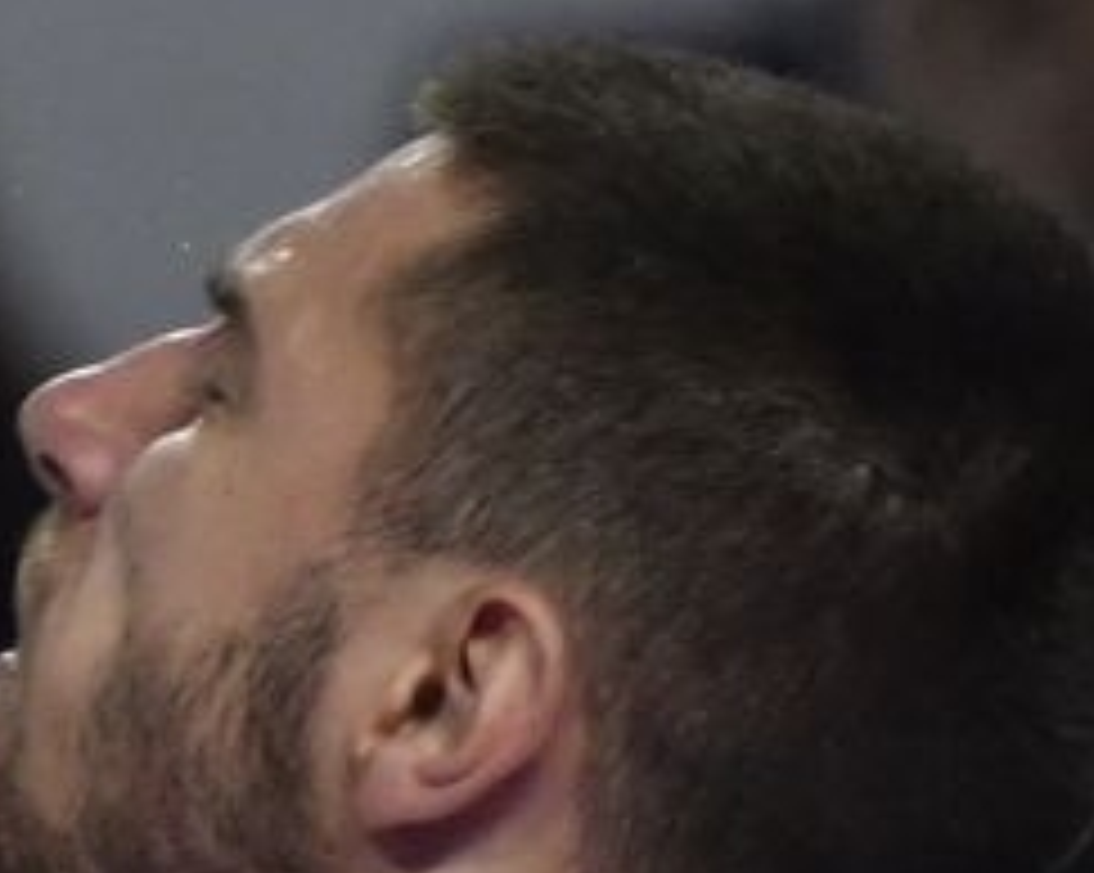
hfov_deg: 0.7
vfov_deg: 0.5
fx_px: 94565
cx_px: -824
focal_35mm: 2923
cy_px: 1606
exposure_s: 1/800
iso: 1250
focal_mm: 280
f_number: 4
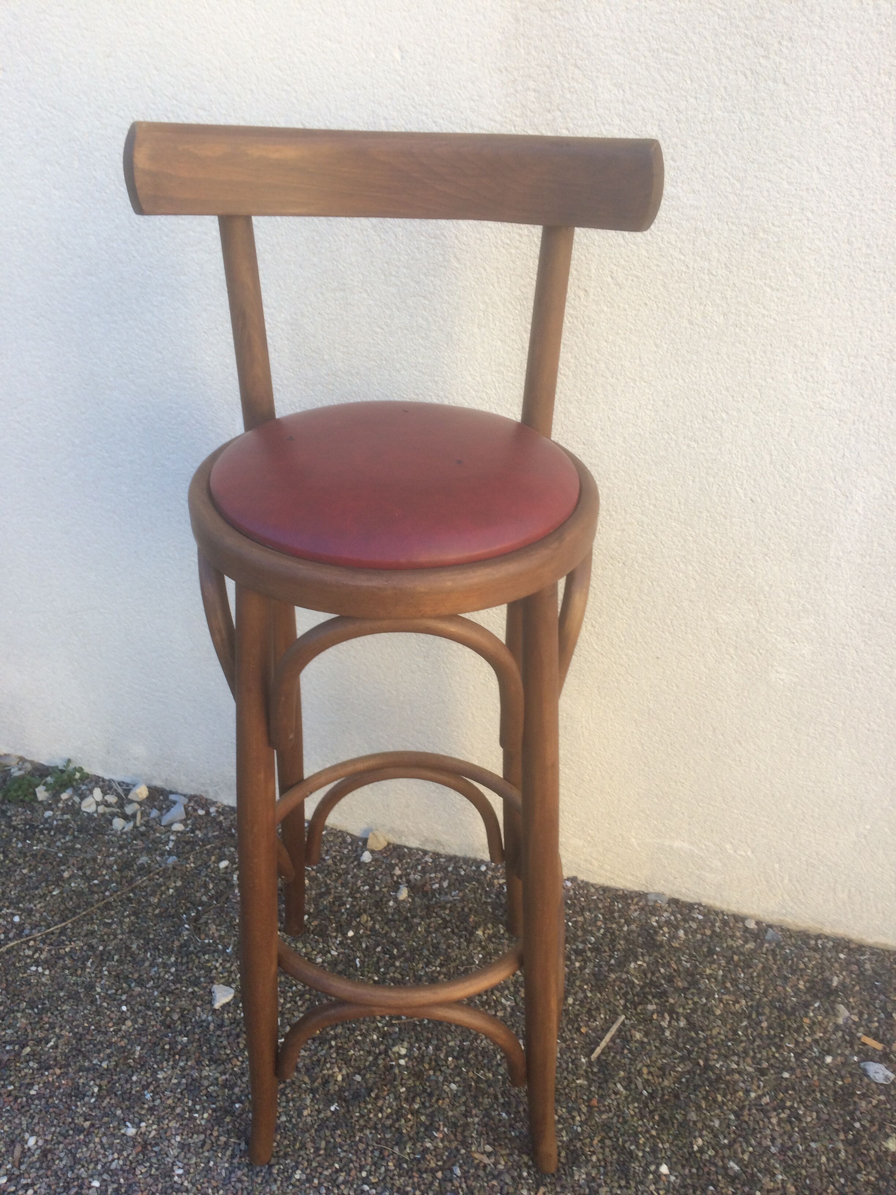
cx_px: 448
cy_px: 598
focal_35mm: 29
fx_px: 1001
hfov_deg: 48.2
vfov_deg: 61.7
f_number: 2.2
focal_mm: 4.15
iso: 32
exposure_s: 1/224
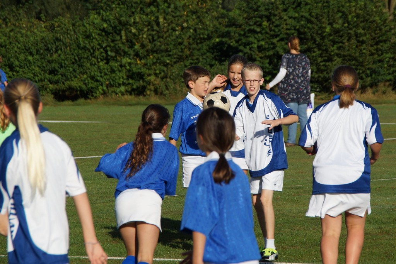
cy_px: 132
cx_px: 198
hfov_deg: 9.8
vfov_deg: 6.6
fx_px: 2311
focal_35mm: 210
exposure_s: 1/500
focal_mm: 140
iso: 100
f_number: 7.1
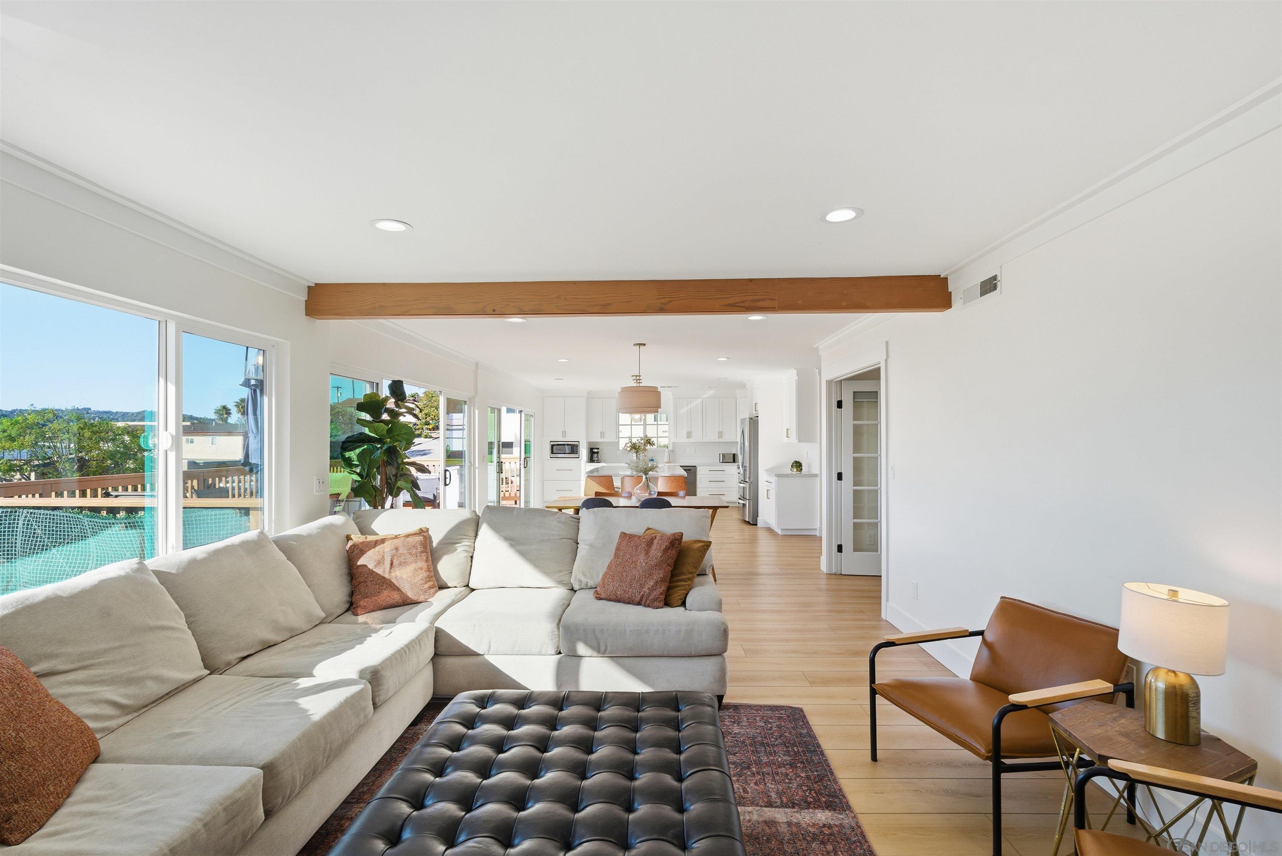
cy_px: 428
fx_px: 570
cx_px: 641
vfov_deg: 73.8
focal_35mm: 16
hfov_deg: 96.7
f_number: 8
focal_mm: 16
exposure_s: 1/640
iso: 200
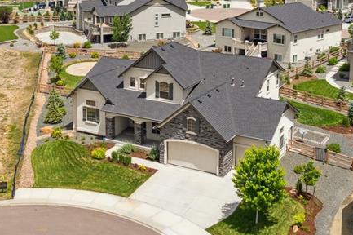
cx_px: 173
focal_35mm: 52
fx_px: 509
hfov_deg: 38.2
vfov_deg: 25.1
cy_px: 17
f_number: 2.8
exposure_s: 1/2500
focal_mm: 8.4
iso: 100
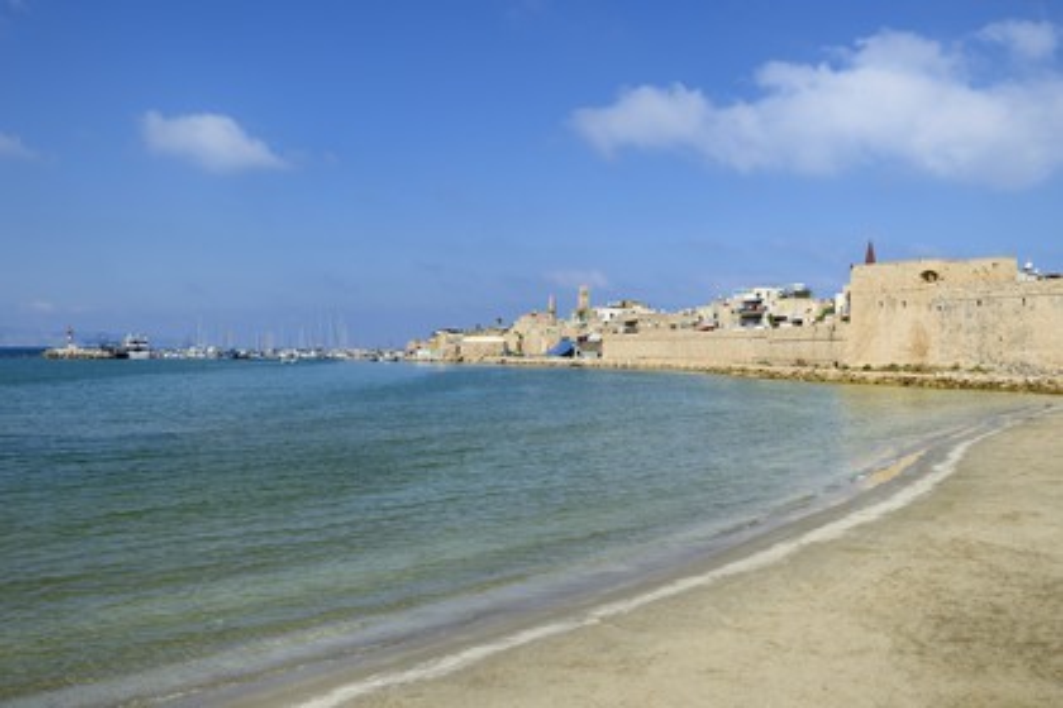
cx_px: 532
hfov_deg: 58.7
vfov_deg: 41.1
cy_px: 354
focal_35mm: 32
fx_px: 945
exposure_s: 1/320
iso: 200
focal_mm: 32
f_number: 13
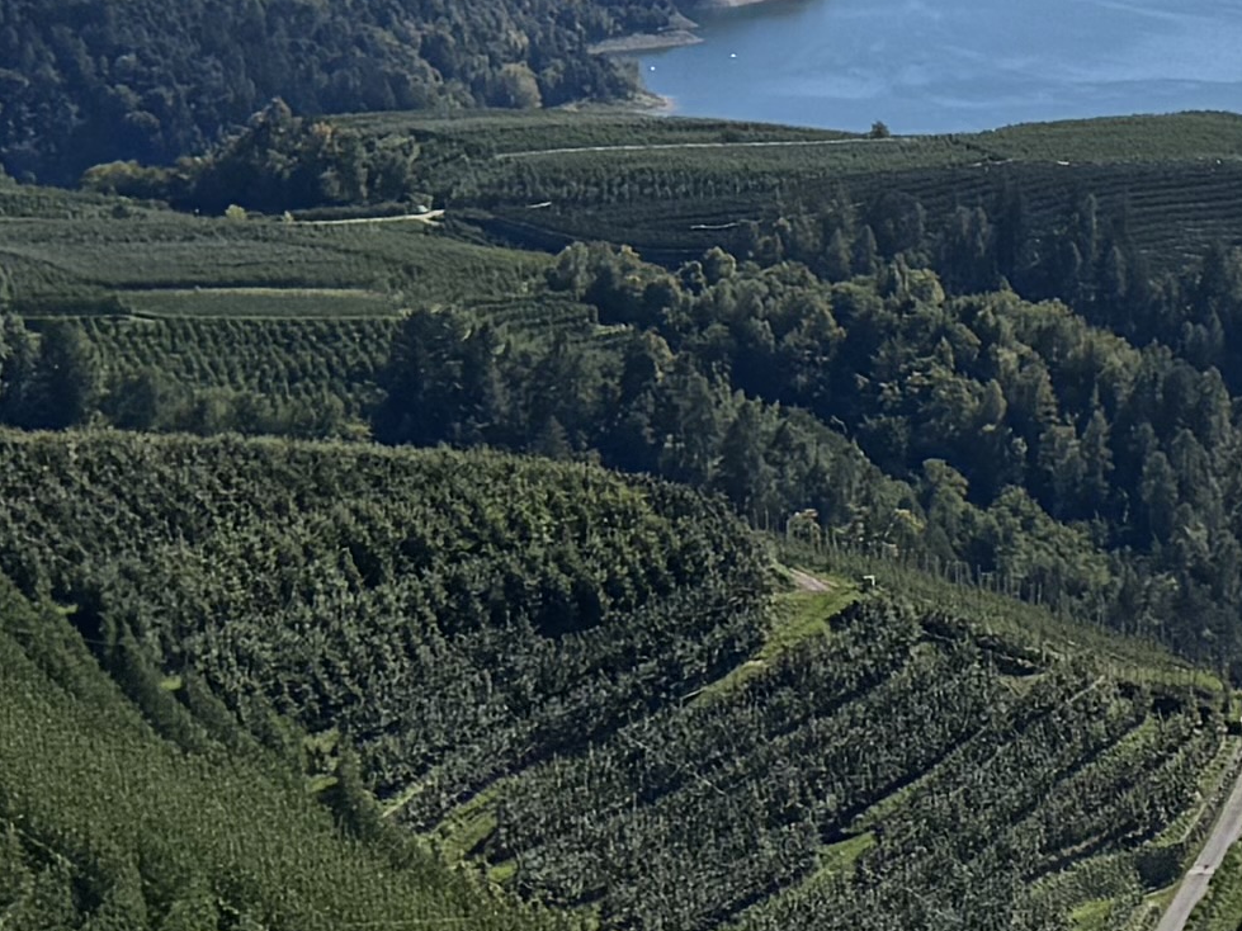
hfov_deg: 13.2
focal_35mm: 140
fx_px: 5022
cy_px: -189
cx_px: 1977
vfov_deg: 10.4
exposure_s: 1/7937
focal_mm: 6.76
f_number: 1.78
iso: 80
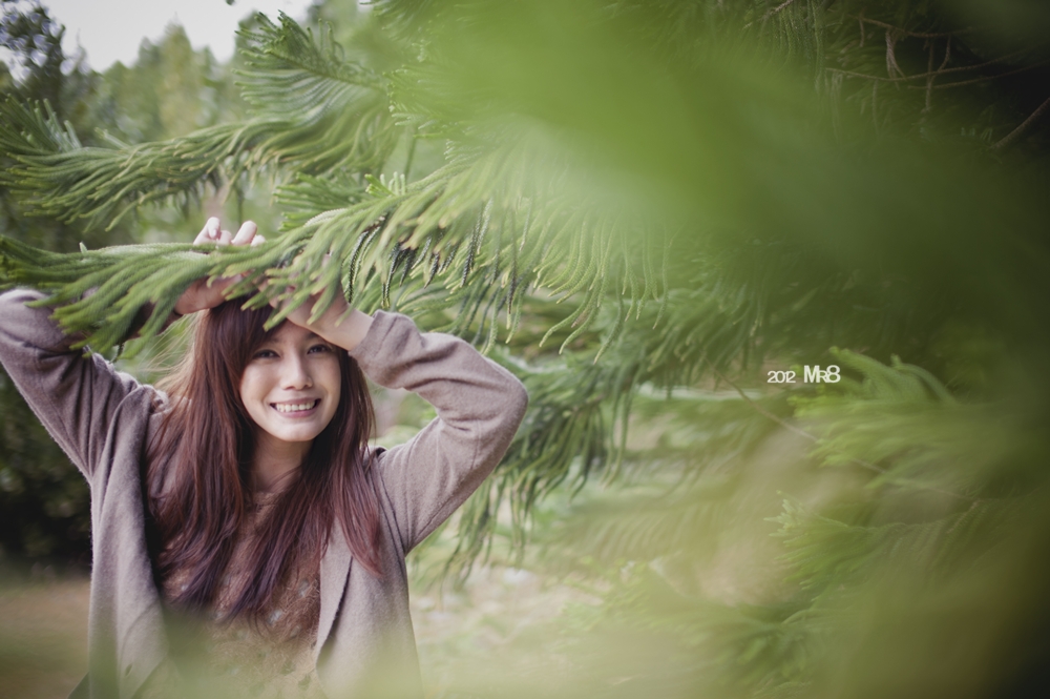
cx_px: 525
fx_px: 1457
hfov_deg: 39.6
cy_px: 350
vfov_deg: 26.9
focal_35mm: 50
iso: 200
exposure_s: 1/125
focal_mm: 50
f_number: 1.4
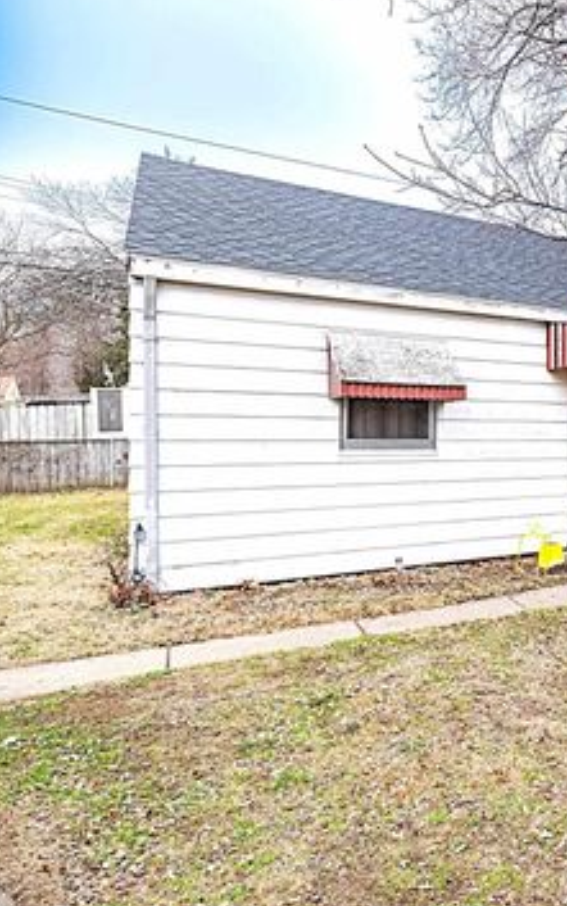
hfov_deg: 38.0
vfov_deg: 68.4
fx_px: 667
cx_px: 629
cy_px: 440
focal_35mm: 27
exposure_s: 1/160
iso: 400
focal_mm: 22.8
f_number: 8
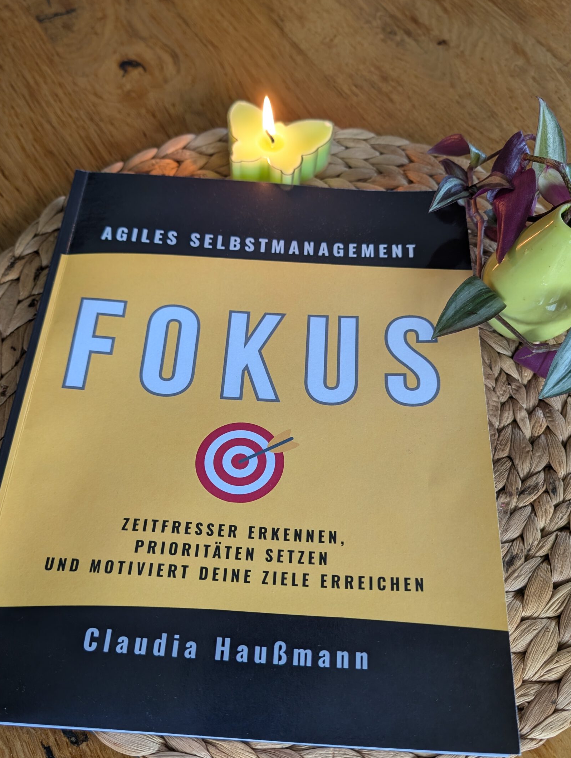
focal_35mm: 29
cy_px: 421
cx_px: 267
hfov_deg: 48.3
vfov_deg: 61.4
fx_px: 636
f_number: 1.68
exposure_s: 1/23.8
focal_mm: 6.9
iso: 41
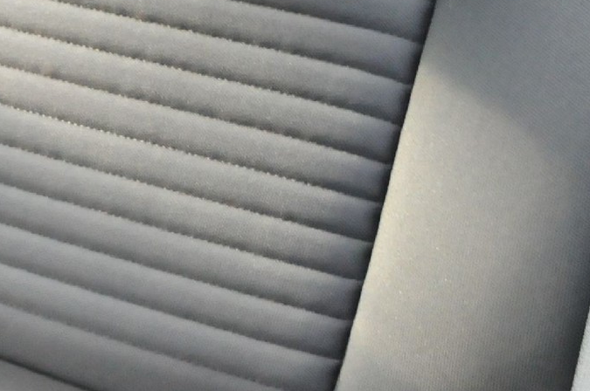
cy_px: 223
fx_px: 1637
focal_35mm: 100
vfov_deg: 13.6
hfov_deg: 18.1
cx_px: -310
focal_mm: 18
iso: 2000
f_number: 5.6
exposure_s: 1/40
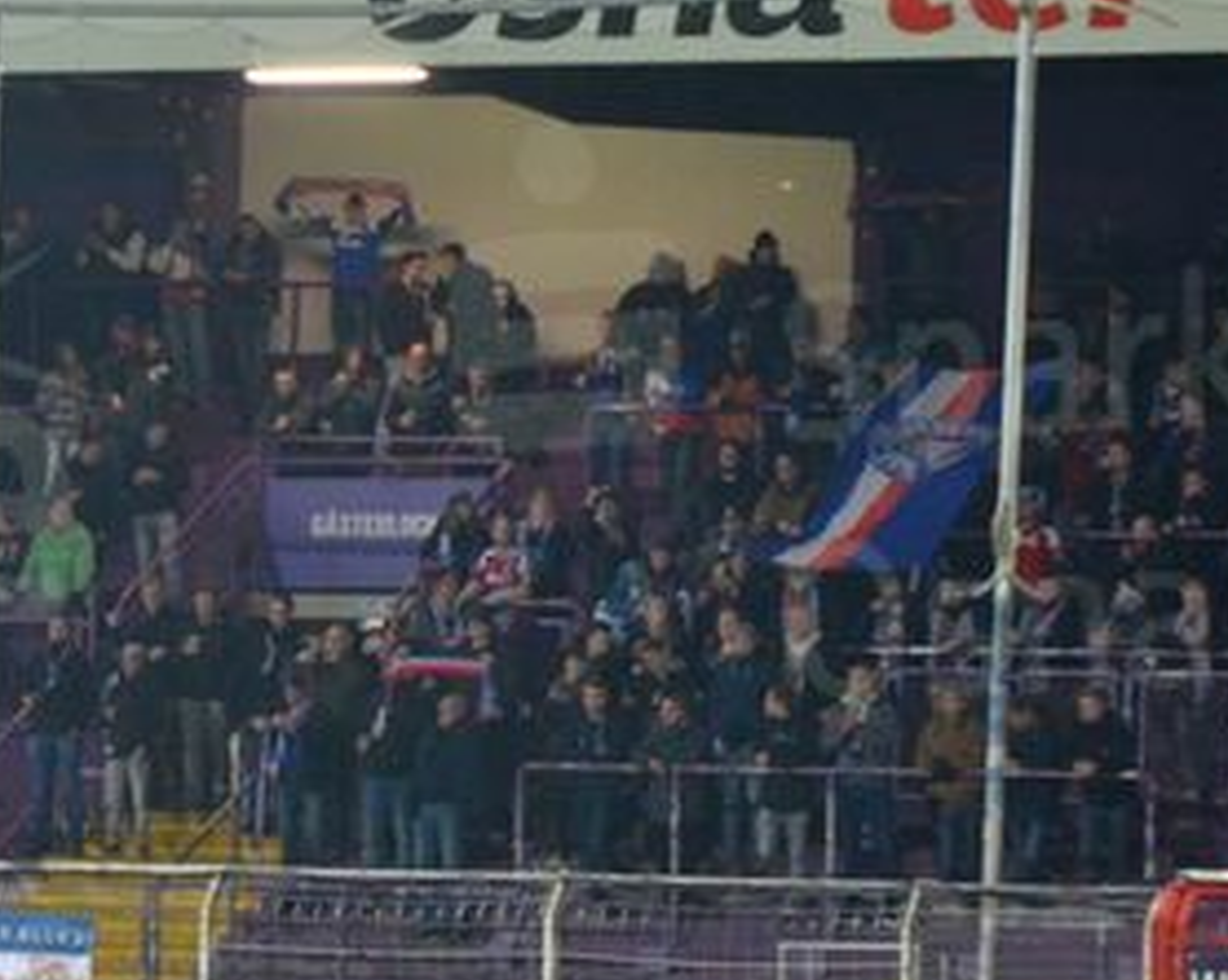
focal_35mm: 202
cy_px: 618
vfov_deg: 7.6
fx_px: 7336
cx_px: 495
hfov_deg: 9.6
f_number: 2.8
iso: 1000
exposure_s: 1/160
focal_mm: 70
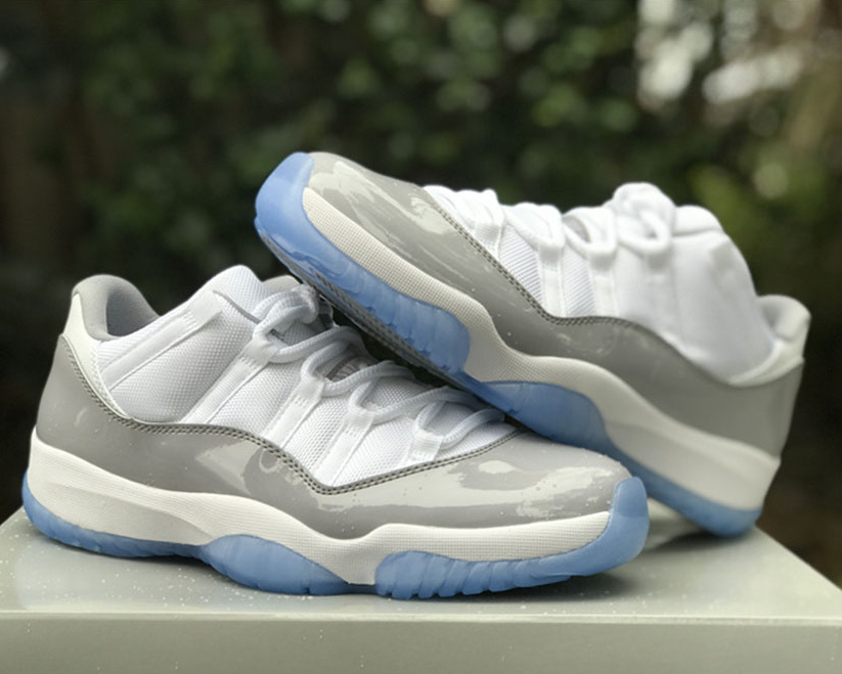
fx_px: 1496
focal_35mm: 60
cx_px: 404
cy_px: 339
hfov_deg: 31.4
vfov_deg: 25.4
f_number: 2.8
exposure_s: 1/100
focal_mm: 6.6
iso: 40
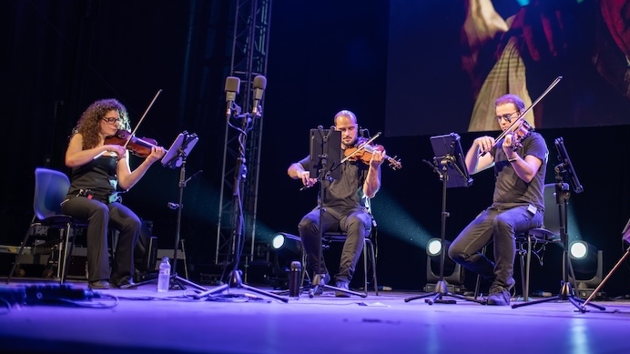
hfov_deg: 38.4
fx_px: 885
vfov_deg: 22.4
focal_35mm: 53
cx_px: 454
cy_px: 91
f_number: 1.7
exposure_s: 1/100
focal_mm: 35
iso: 800
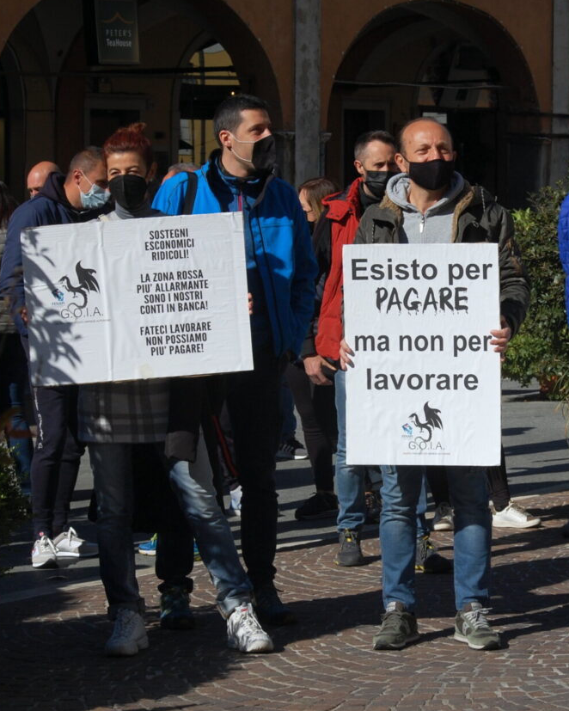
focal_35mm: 120
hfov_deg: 12.8
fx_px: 2519
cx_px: 482
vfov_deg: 16.1
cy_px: 362
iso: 200
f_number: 11
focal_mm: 55
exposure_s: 1/500
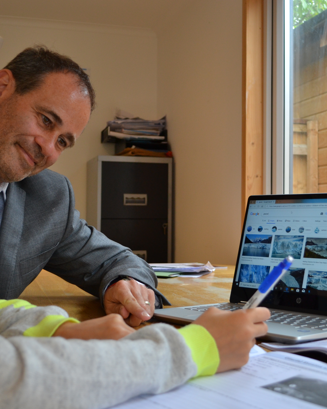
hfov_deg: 31.5
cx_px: 171
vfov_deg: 38.8
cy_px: 204
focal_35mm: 48
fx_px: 581
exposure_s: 1/40
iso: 400
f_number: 4
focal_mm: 22
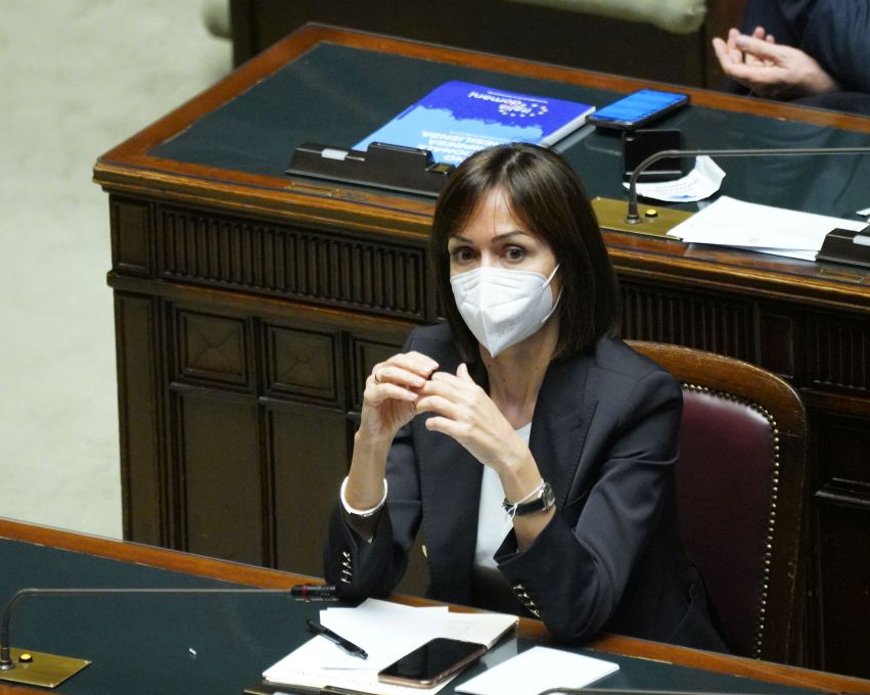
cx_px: 434
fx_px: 17450
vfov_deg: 2.3
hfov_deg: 2.9
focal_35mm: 678
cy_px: 347
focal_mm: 400
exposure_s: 1/160
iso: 12800
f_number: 5.6
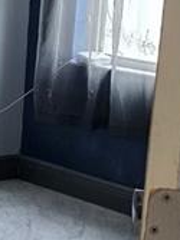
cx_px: -141
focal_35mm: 165
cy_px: 320
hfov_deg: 8.6
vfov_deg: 11.6
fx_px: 1145
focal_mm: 6.3
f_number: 1.7
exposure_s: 1/120
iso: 200
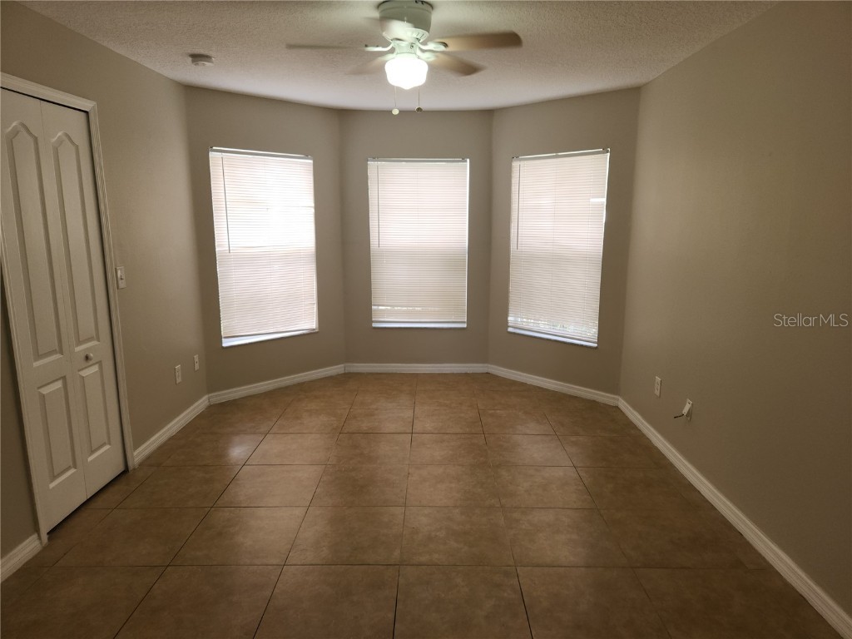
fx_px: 566
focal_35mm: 23
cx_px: 426
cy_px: 320
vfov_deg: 58.9
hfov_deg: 73.9
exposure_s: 1/60
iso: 25
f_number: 1.8
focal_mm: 5.4
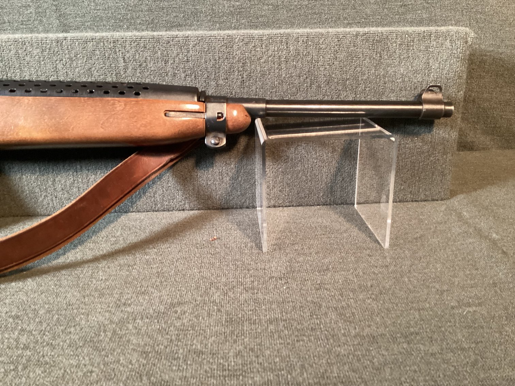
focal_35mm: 31
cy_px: 193
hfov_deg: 58.3
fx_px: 461
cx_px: 258
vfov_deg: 45.4
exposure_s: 1/40
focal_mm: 3.3
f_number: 2.4
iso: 400
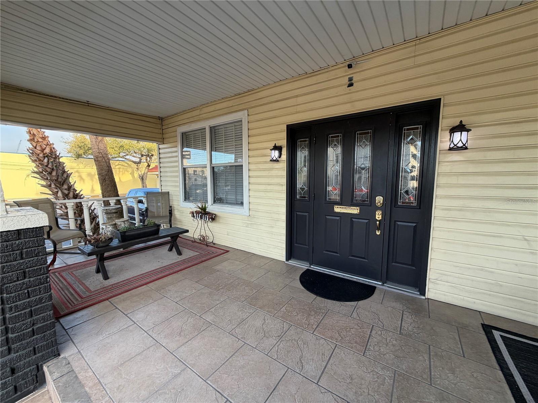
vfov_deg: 85.7
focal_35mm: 14
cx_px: 269
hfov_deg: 102.1
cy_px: 202
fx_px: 218
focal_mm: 2.22
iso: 80
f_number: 2.2
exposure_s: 1/120
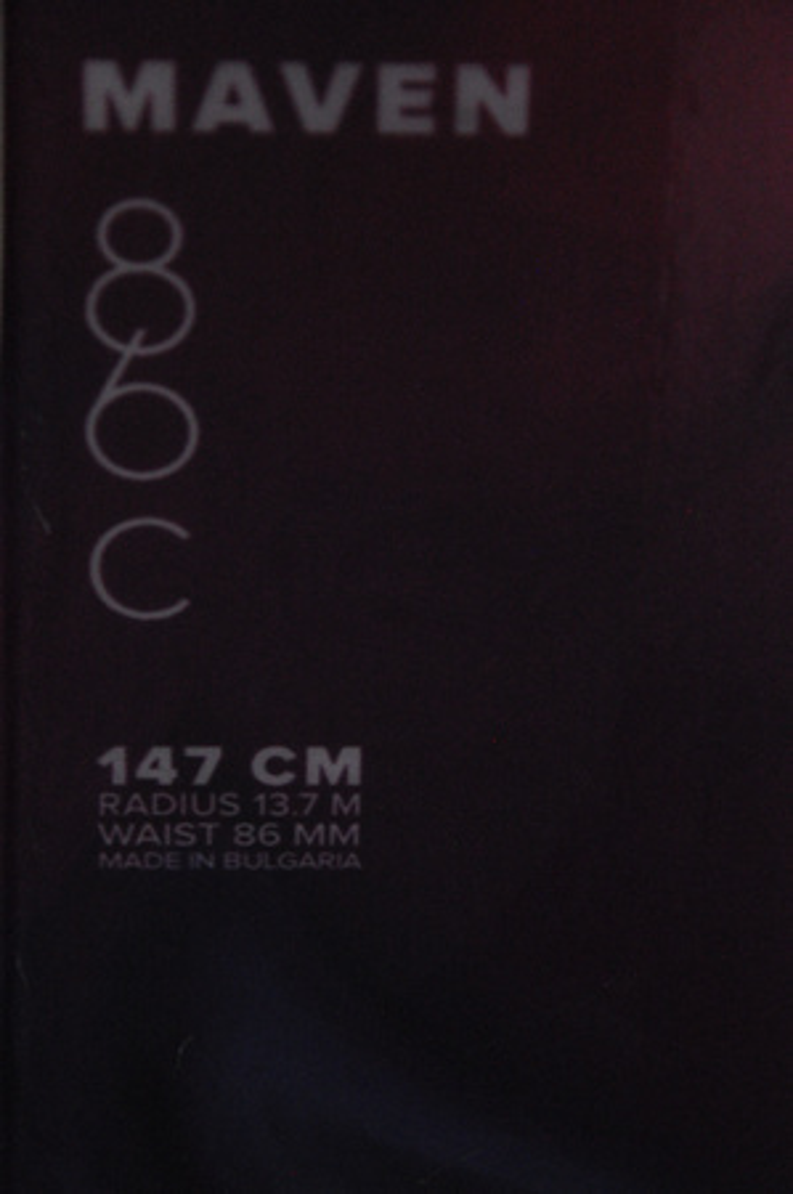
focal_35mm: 158
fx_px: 5216
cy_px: 597
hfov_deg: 8.7
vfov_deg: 13.1
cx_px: 396
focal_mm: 105
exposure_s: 1/125
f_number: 9.5
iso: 3200
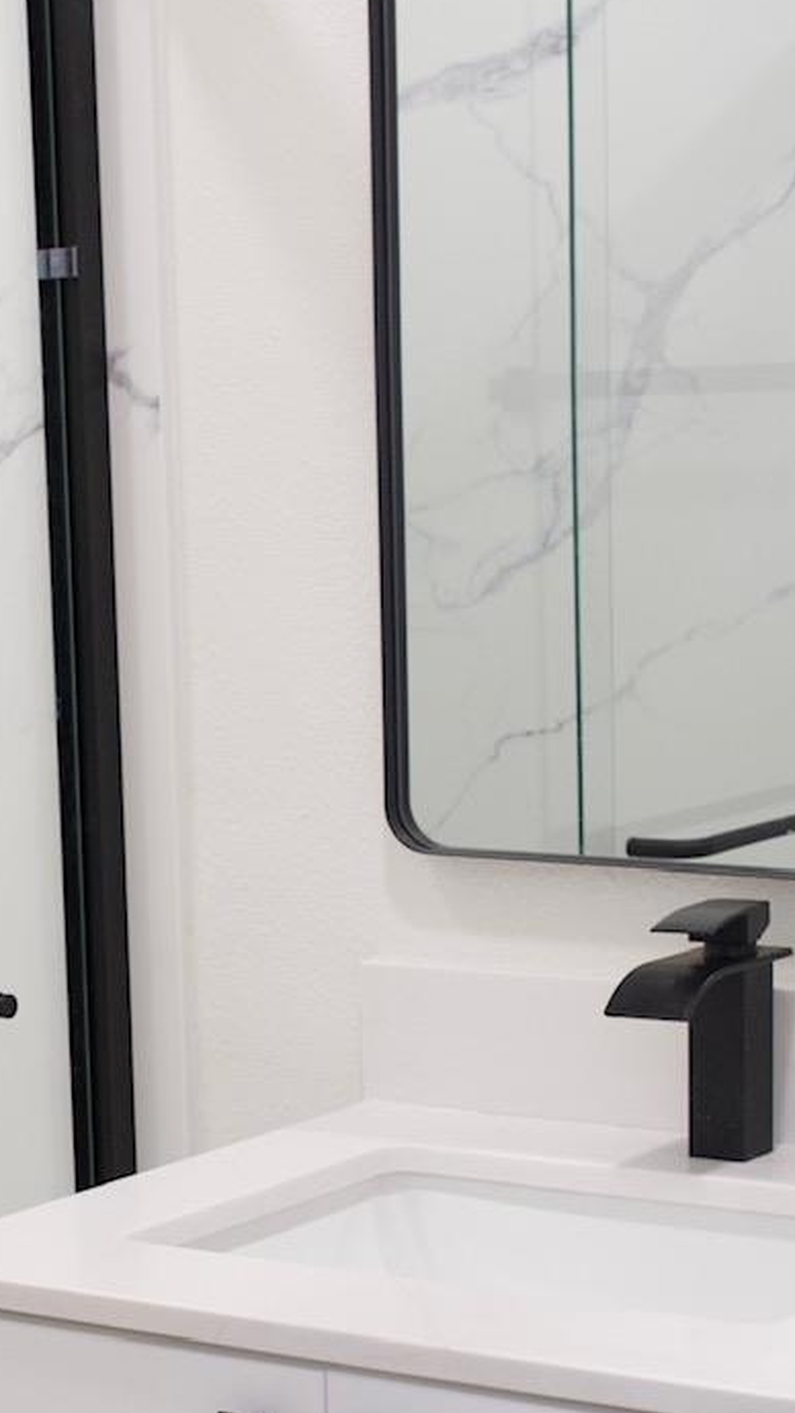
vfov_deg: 24.6
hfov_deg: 14.3
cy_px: 1280
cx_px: 100
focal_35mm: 84
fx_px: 3149
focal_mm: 16
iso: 1000
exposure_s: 1/30
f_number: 5.6
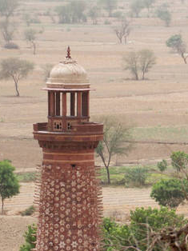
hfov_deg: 2.3
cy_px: 171
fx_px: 4670
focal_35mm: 644
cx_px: 150
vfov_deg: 3.1
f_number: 5.6
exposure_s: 1/400
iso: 100
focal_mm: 200
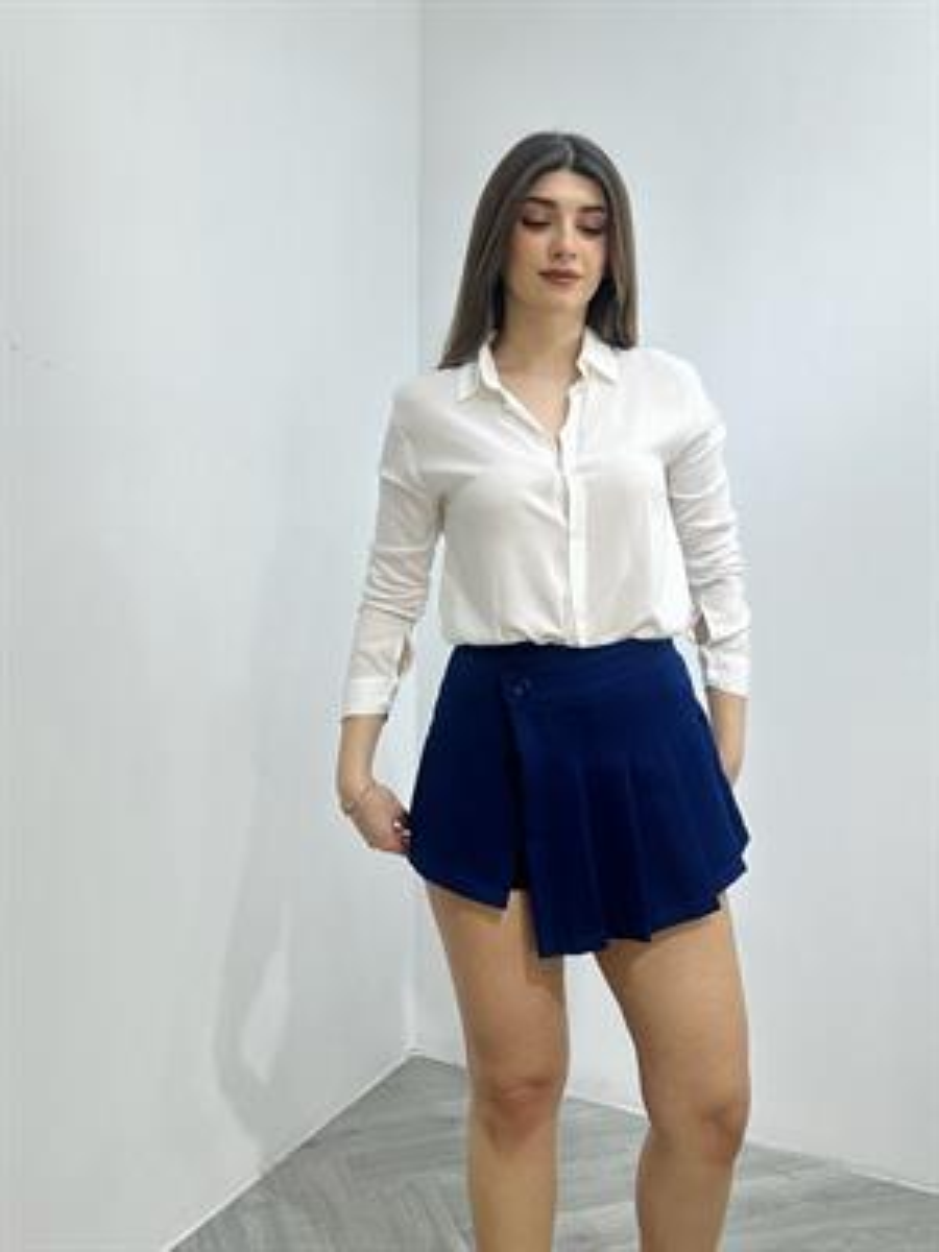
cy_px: 626
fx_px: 1085
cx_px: 470
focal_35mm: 30
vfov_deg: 60.0
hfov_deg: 46.8
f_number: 1.9
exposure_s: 1/113
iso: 20
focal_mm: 2.69
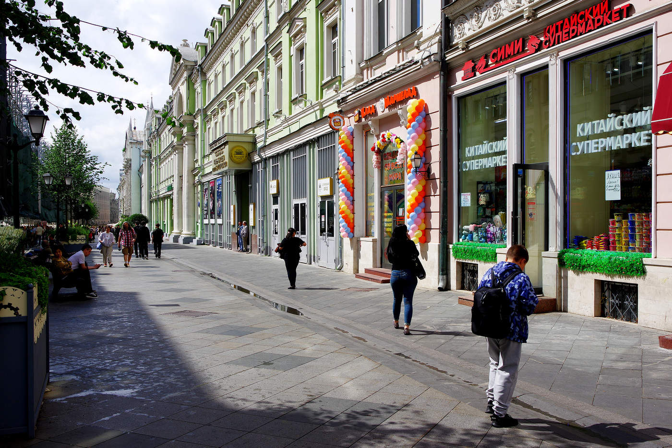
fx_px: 635
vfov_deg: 38.9
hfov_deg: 55.8
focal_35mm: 34
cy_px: 224
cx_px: 336
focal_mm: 23
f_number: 8
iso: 100
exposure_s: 1/320
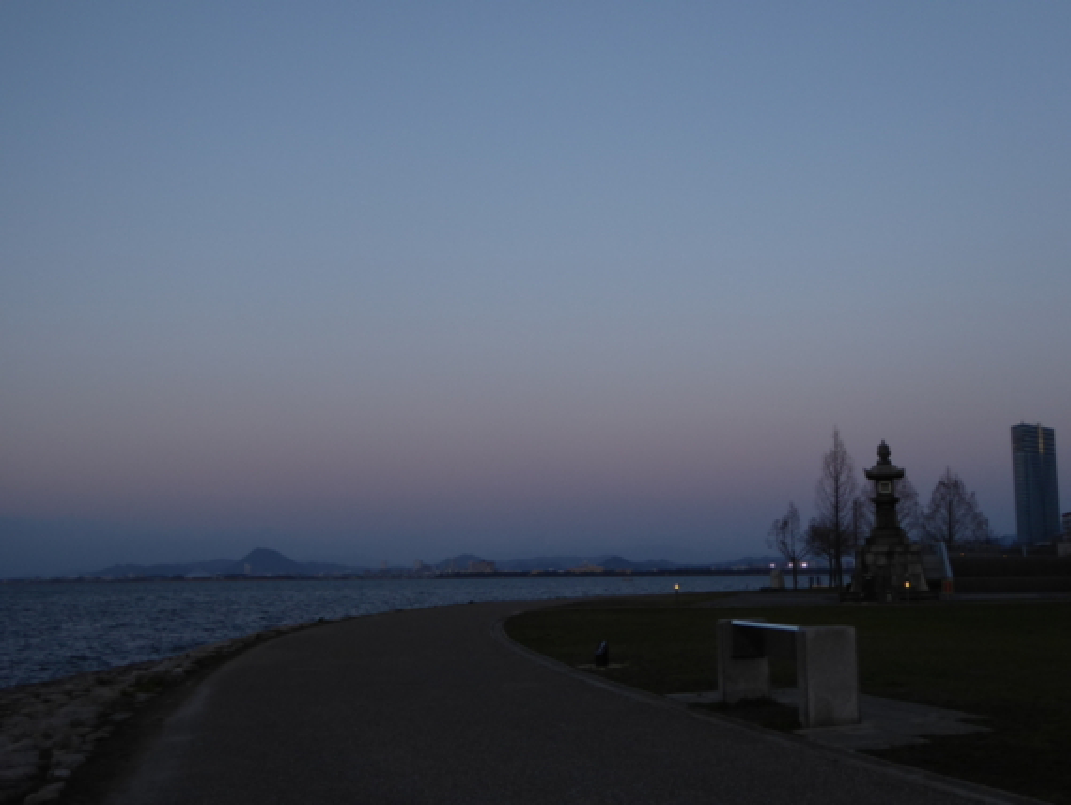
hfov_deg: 42.9
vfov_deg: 32.9
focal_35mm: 44
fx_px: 1362
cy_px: 402
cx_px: 536
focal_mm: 7.8
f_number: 3.9
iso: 100
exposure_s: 1/60
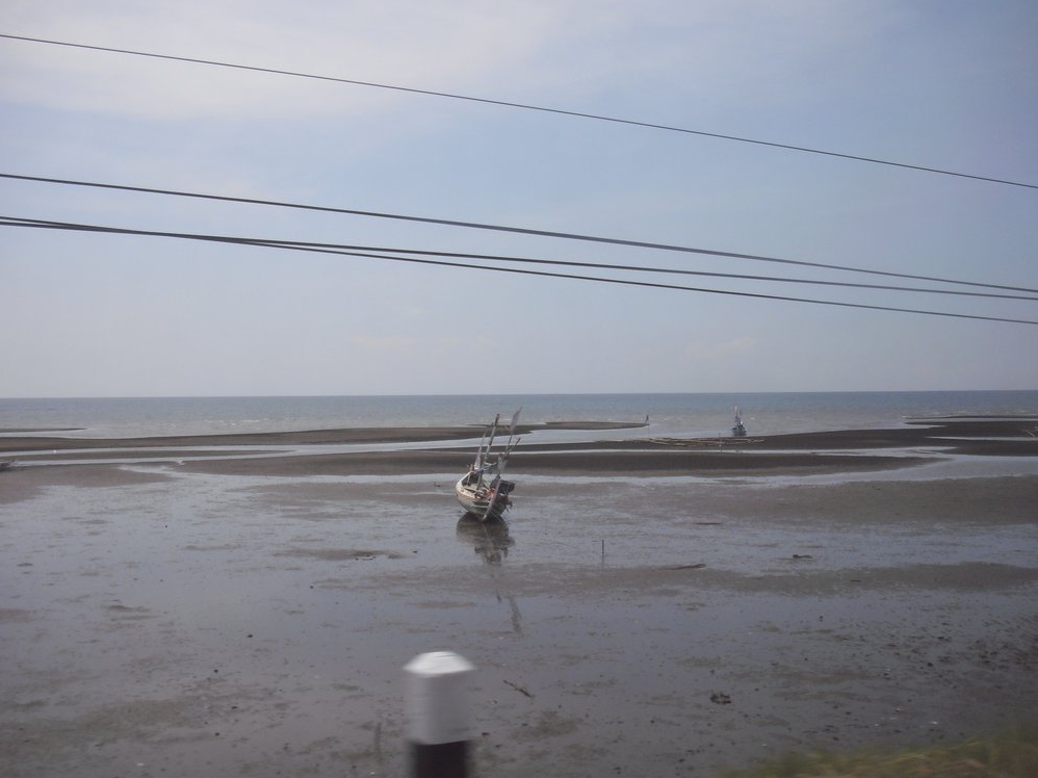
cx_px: 517
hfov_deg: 47.9
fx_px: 1169
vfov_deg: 36.8
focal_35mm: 39
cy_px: 380
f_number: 2.8
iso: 100
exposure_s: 1/400
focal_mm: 6.2
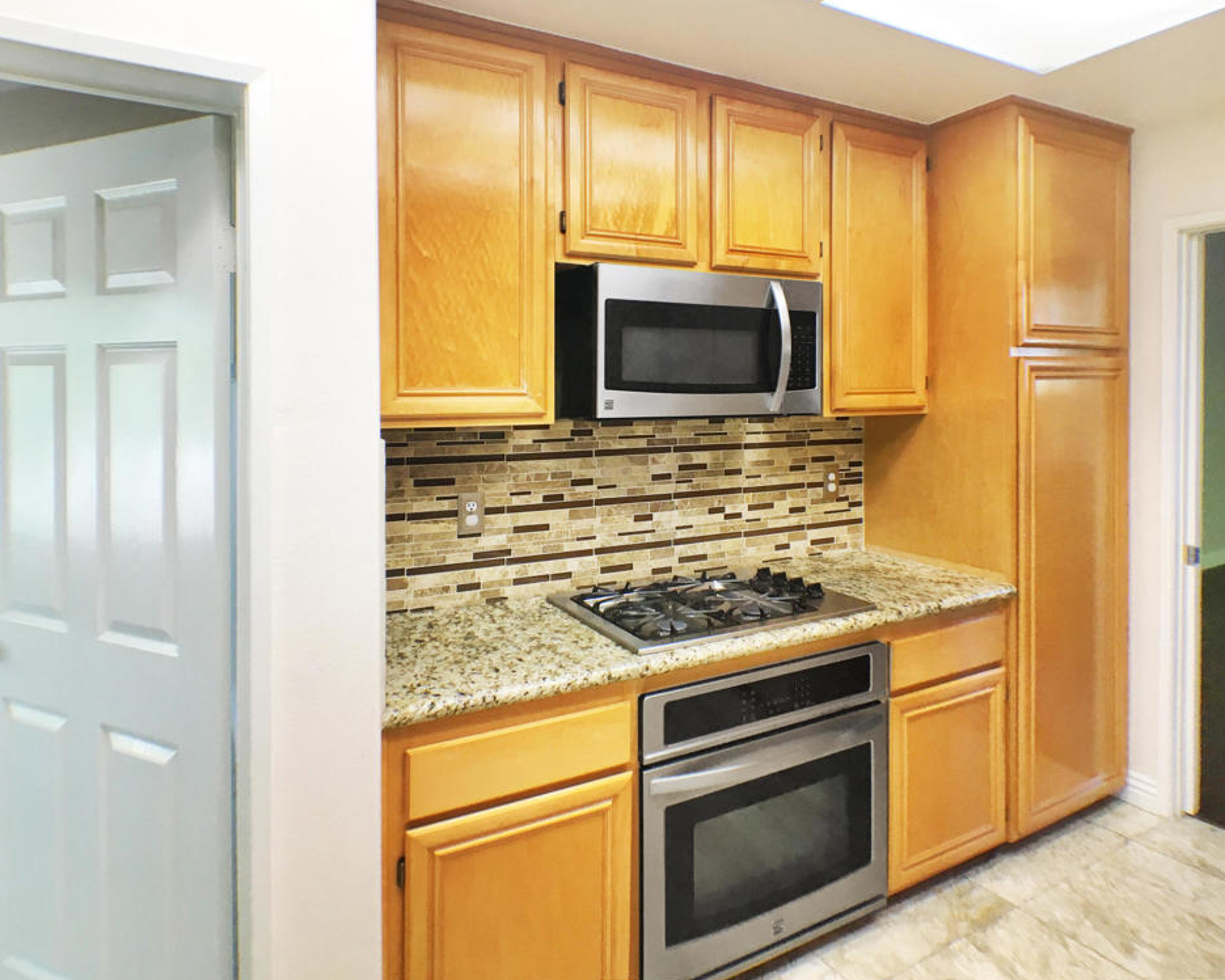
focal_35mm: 31
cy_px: 481
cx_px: 634
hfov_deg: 57.2
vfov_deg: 47.1
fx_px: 1124
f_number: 2.2
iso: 25
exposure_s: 1/30
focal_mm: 4.15
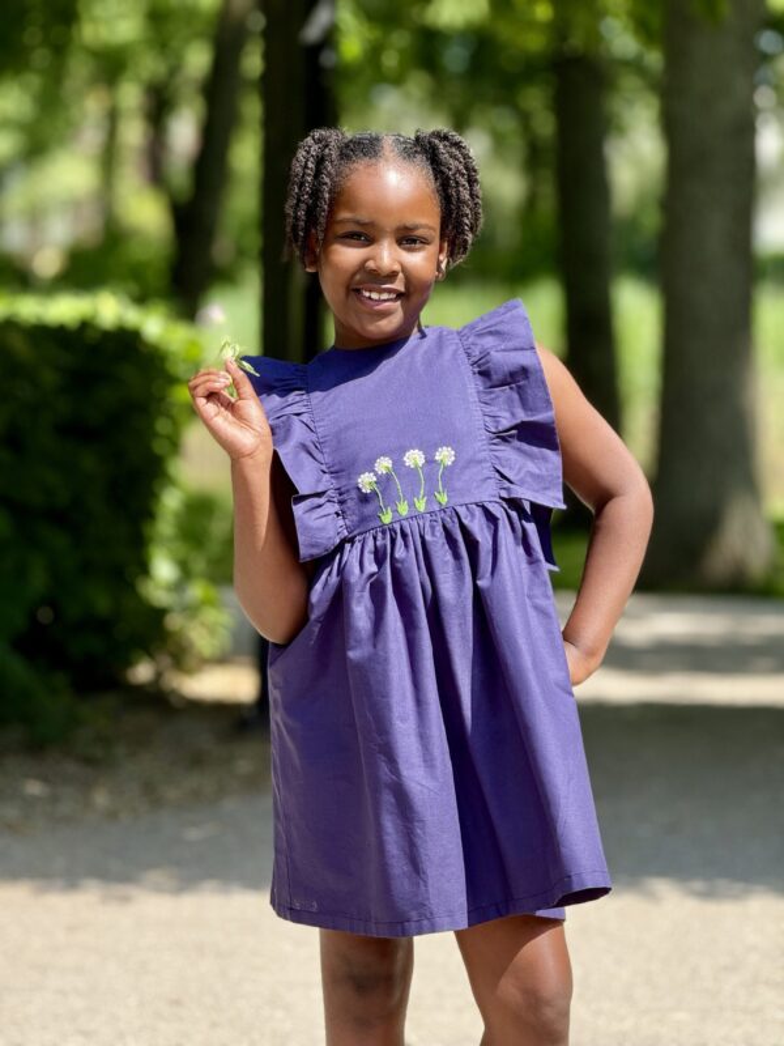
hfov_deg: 12.3
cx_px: 392
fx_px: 3624
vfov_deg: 16.4
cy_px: 523
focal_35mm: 120
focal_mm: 15.66
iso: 64
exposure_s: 1/391
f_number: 2.8
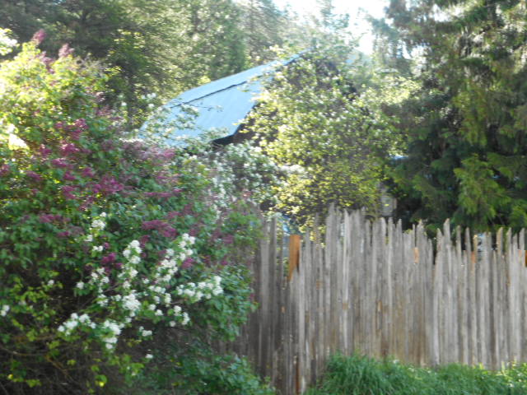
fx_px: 1355
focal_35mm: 89
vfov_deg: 16.6
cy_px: 198
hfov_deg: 22.0
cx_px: 264
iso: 160
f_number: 5.6
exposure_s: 1/60
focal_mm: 15.9
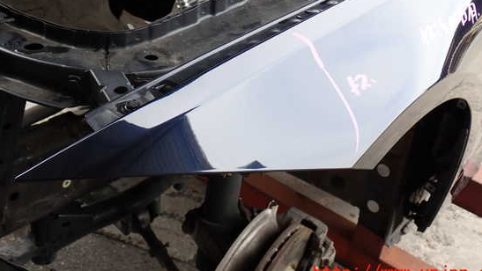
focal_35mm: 49
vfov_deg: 24.3
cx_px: 248
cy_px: 87
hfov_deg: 42.1
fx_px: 626
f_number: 2.8
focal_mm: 7.31
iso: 100
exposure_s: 1/100
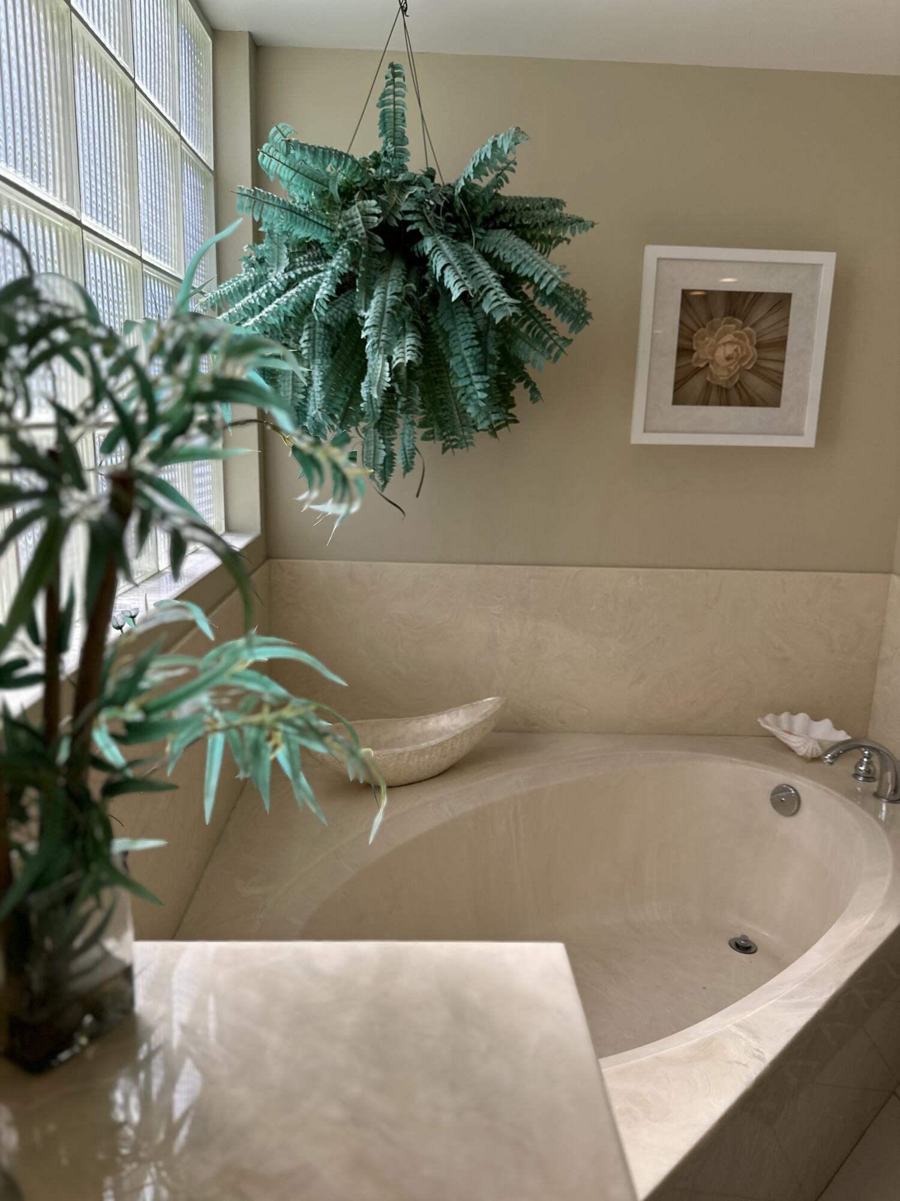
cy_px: 600
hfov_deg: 56.8
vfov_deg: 71.6
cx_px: 450
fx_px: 832
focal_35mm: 24
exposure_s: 1/1374
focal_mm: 6.86
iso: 80
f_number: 1.78
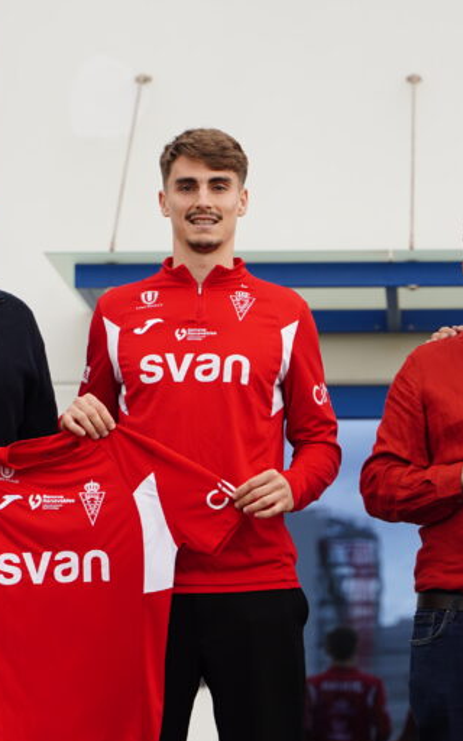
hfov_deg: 8.6
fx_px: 3089
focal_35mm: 153
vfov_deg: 13.7
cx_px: 327
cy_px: 423
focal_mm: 75
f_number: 4.5
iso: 125
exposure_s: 1/250
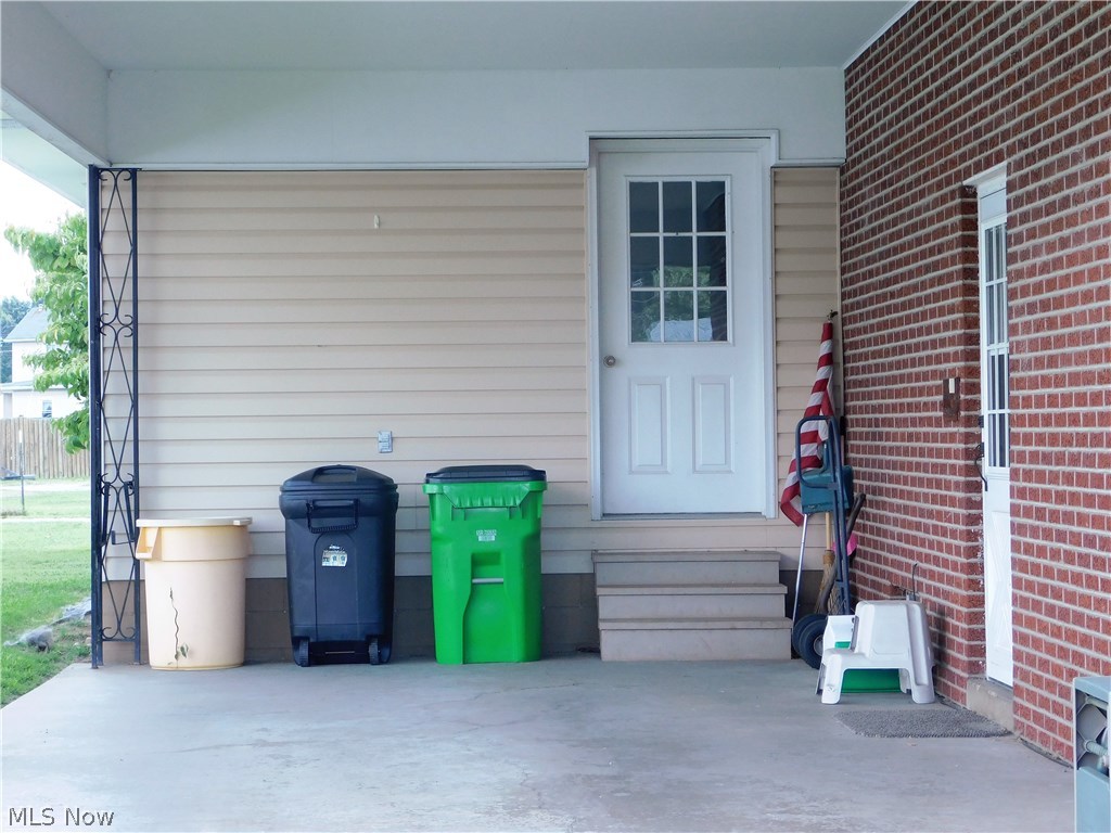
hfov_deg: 24.4
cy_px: 416
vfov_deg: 18.4
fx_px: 2568
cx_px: 556
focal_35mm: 80
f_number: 4.4
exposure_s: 1/60
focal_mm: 14.2
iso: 125
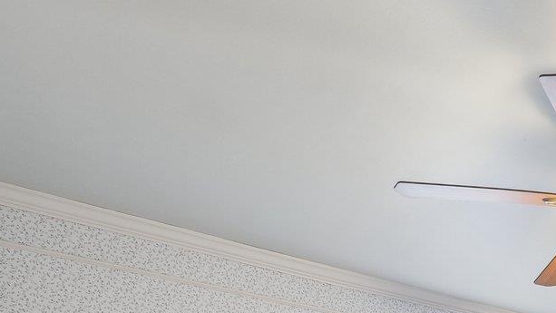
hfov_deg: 35.3
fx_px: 619
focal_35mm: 42
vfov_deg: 21.2
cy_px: 532
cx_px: 703
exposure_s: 1/5
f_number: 8
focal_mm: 8
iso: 400
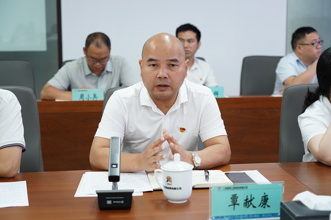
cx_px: 166
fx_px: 597
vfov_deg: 20.9
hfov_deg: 31.0
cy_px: 110
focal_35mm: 65
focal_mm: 65
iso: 640
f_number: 4
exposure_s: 1/50
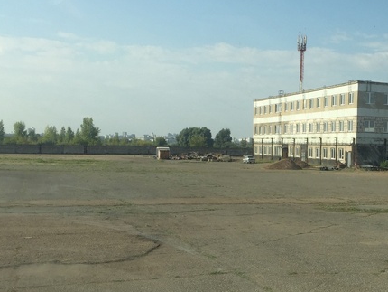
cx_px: 319
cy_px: 165
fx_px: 617
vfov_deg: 26.6
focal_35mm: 55
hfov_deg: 33.7
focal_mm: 4.15
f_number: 2.2
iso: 32
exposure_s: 1/1199
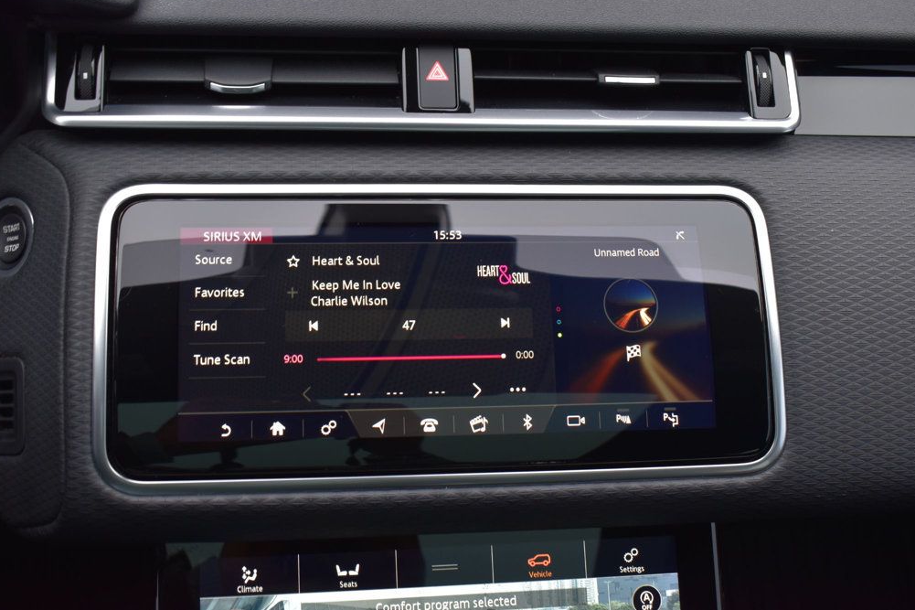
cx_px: 461
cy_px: 299
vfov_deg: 30.2
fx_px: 1131
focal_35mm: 45
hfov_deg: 44.0
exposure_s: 1/15
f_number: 6.3
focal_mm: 29
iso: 400
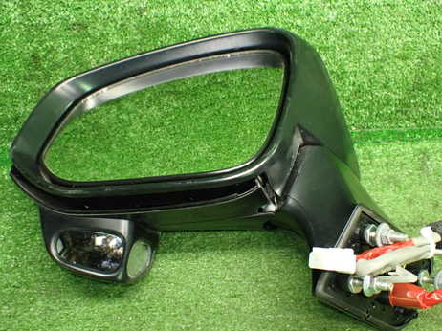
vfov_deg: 36.8
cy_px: 177
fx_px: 498
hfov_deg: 47.8
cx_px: 240
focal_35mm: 39
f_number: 2.3
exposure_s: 1/60
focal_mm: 5.4
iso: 800
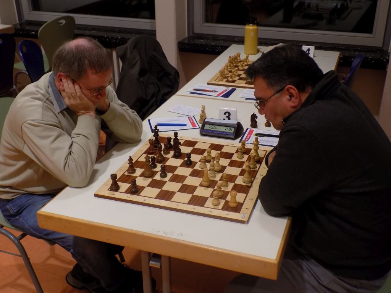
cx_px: 196
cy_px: 146
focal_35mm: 41
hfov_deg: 45.8
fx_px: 463
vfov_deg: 35.1
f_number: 3.6
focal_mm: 7.3
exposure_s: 1/30
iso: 160
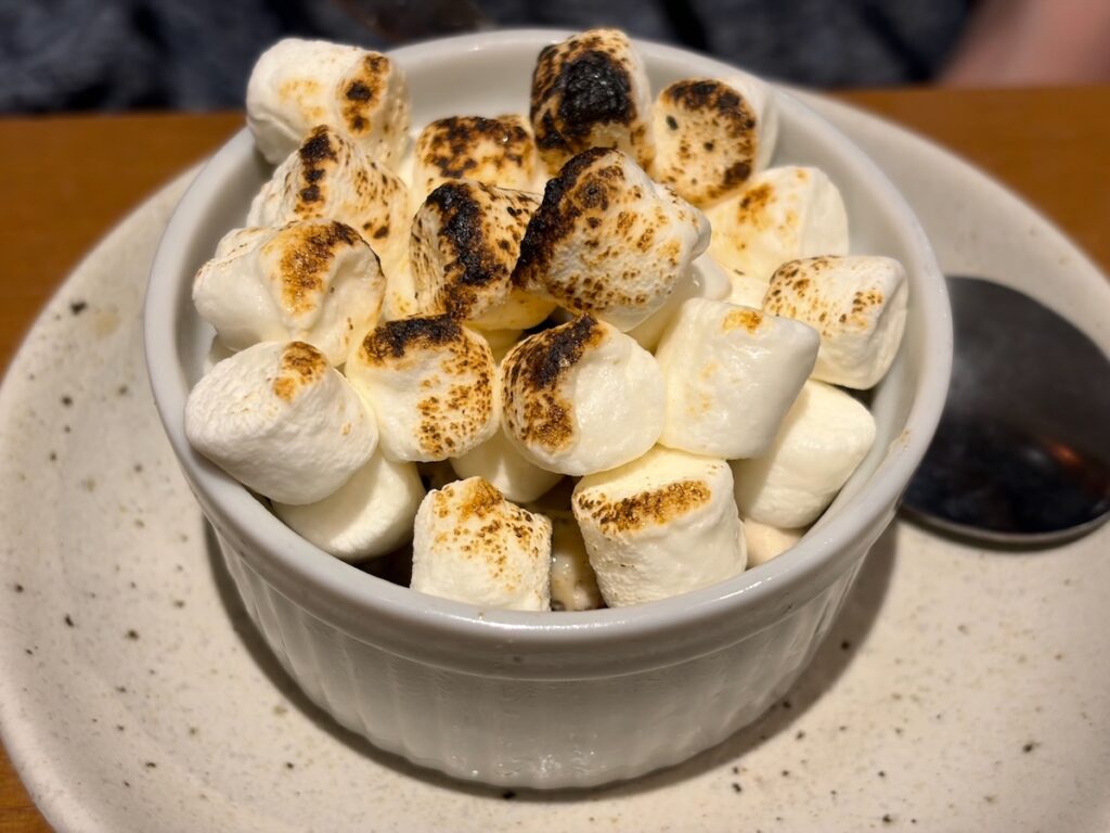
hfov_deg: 36.8
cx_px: 555
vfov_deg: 28.0
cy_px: 416
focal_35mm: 52
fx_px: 1667
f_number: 1.6
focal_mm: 5.96
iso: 25
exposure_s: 1/50
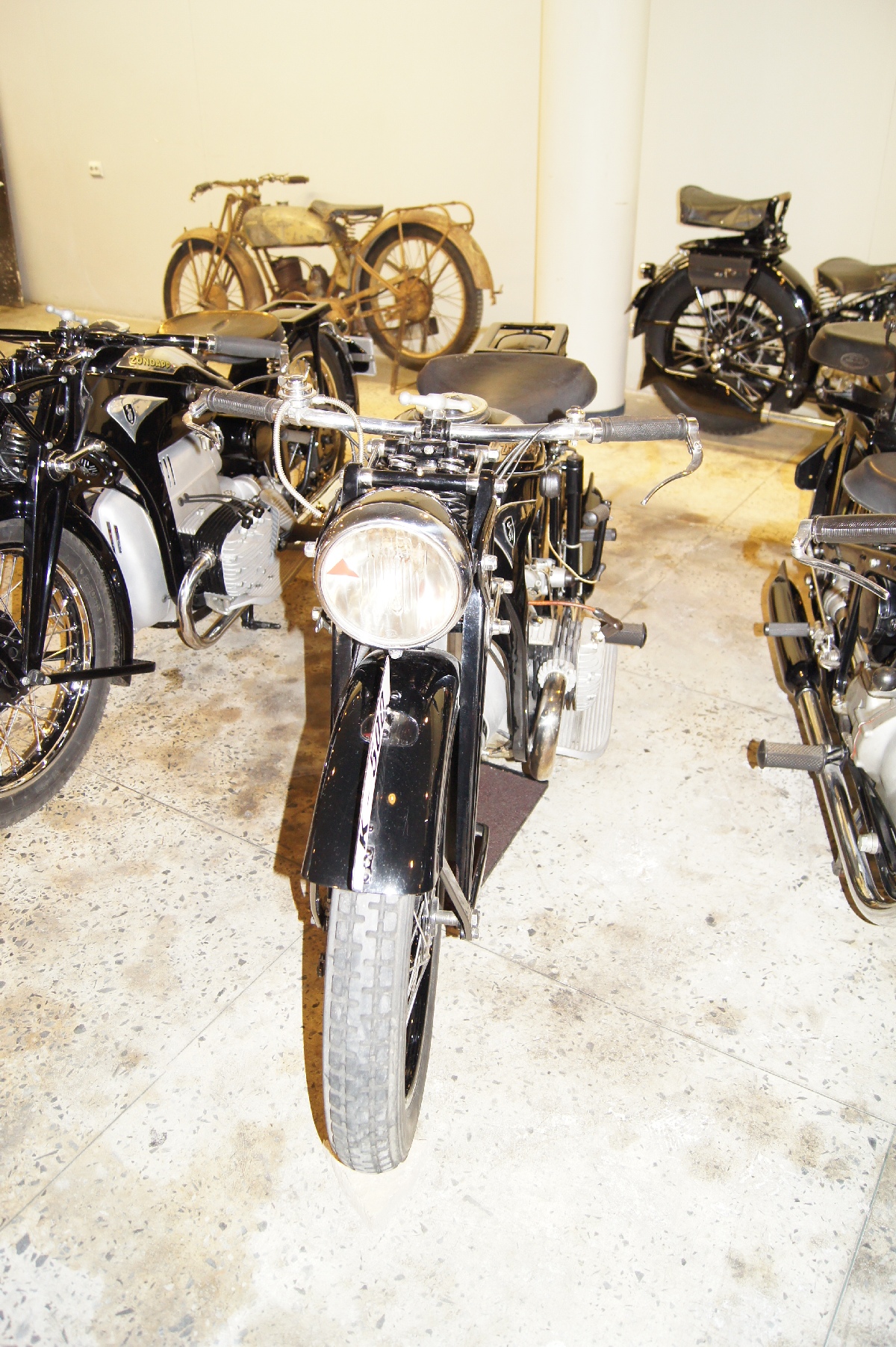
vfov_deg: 67.4
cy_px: 674
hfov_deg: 47.9
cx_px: 448
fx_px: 1009
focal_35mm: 27
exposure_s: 1/25
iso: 400
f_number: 3.5
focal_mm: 18
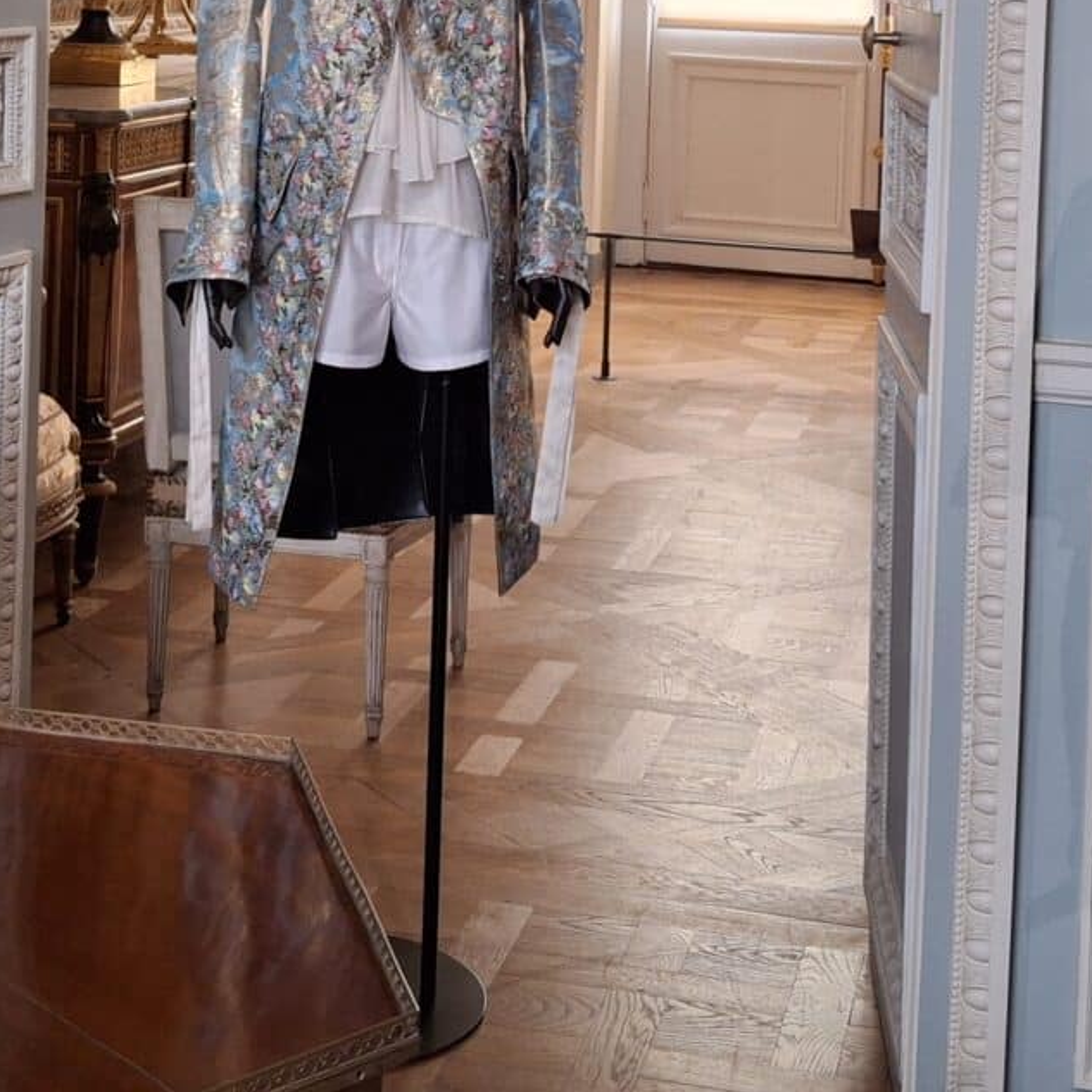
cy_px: 72
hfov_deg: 25.7
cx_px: 436
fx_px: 2391
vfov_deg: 24.8
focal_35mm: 67
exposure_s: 1/100
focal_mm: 4.69
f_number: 1.8
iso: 200
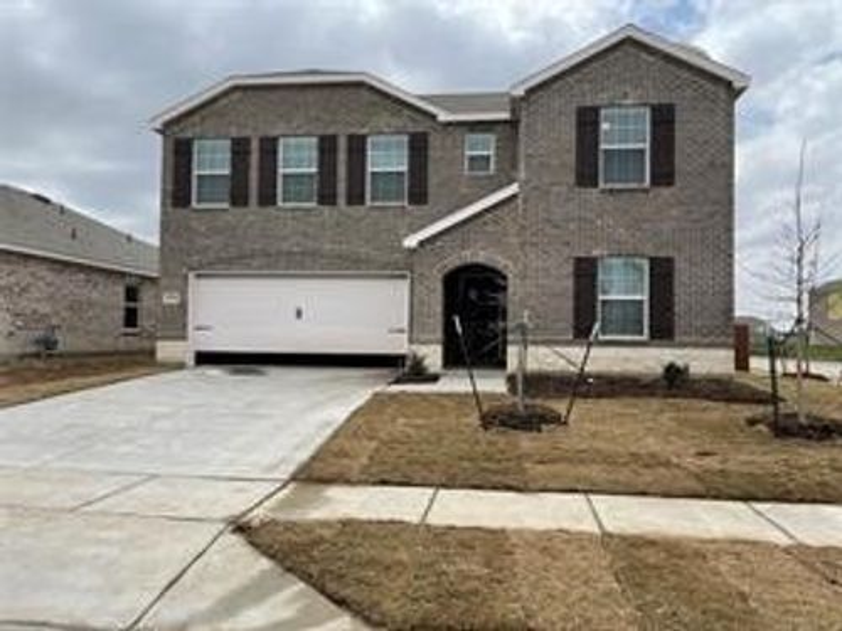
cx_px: 421
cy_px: 316
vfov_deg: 53.1
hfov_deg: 67.3
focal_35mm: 26
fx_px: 632
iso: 32
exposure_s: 1/3257
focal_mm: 5.1
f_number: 1.6
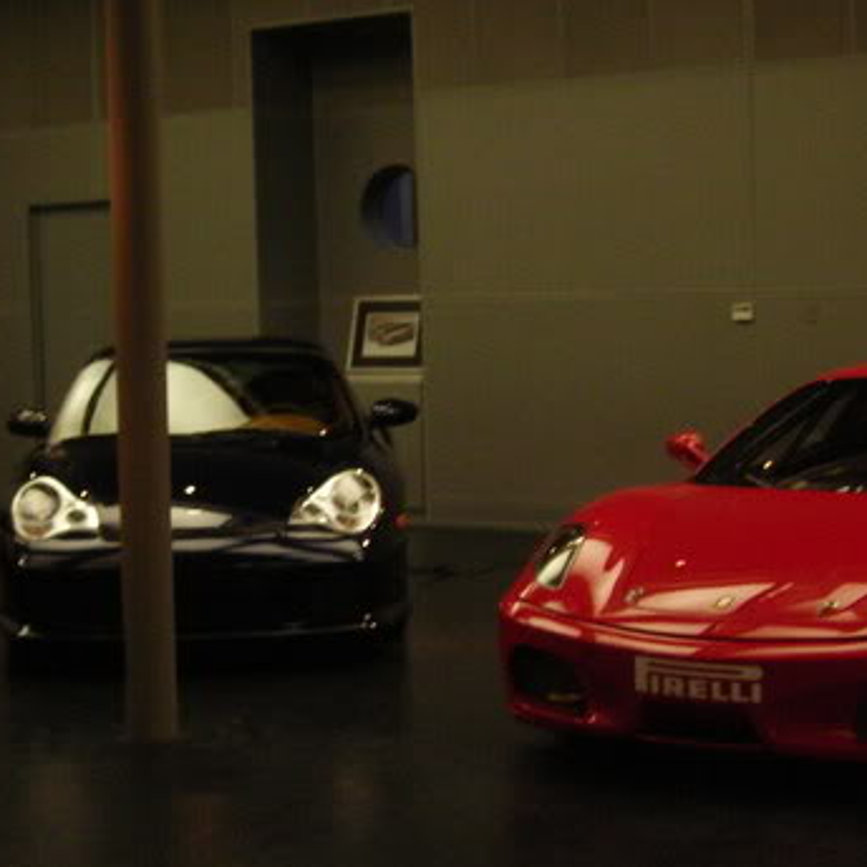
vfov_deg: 22.2
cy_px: 491
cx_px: 292
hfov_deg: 22.1
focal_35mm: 78
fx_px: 2210
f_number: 3.2
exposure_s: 1/30
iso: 200
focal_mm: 6.3
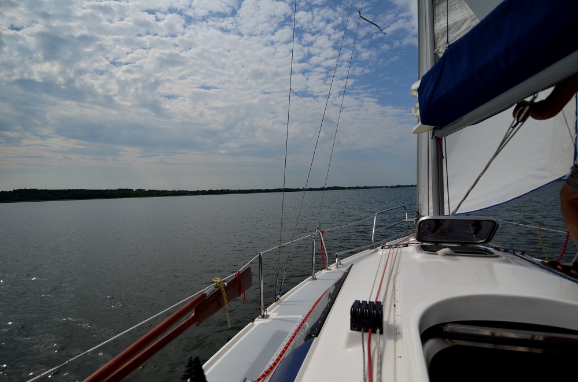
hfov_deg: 90.1
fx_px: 288
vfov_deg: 67.1
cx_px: 289
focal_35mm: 18
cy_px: 191
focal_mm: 12
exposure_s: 1/8000
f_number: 4
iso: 160
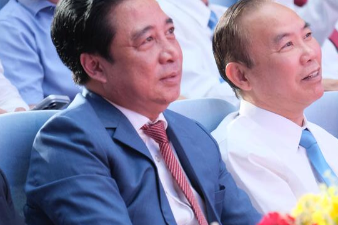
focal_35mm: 444
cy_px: 116
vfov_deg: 3.1
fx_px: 4166
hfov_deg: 4.6
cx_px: 246
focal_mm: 200
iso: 3200
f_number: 4.8
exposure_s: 1/70
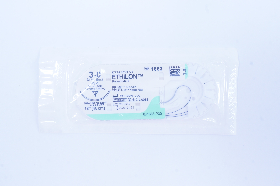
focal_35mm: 52
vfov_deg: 25.7
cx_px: 140
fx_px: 408
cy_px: 93
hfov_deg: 37.9
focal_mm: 35
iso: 400
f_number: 14
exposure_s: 1/10
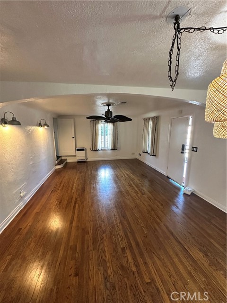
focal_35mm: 14
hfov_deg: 85.7
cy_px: 152
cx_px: 114
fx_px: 122
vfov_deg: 102.1
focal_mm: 2.22
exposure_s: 1/60
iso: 500
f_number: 2.2
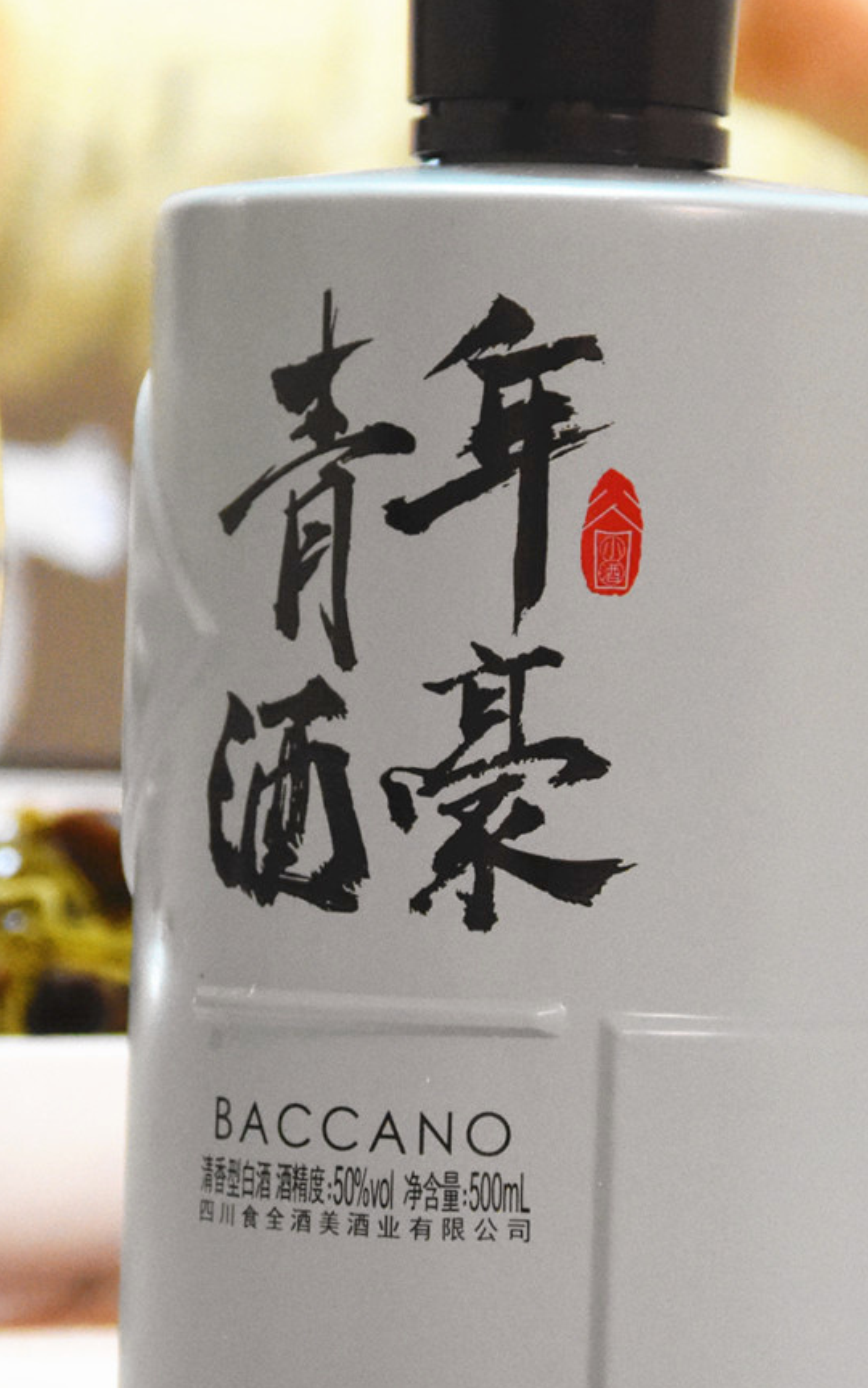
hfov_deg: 5.5
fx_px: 9001
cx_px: 342
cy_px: 663
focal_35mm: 238
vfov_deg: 8.8
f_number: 7.1
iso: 4000
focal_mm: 70
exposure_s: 1/60
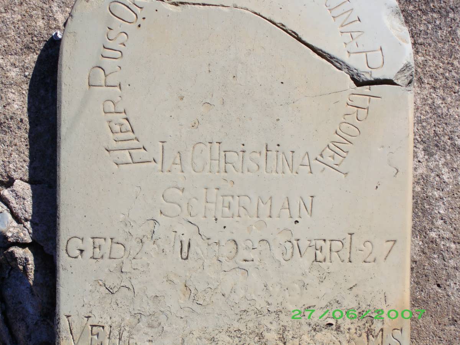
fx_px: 1156
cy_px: 172
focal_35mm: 87
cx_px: 230
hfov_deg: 22.5
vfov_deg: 17.0
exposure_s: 1/640
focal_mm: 14
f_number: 4.3
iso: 80
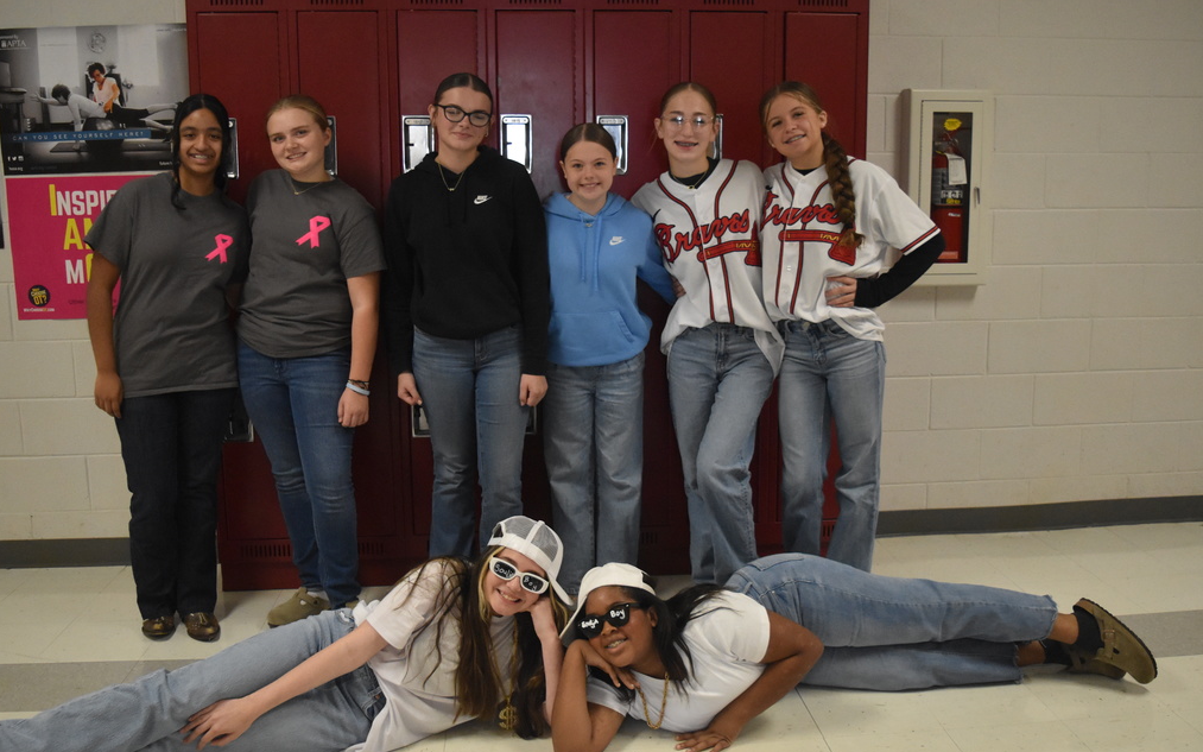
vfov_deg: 37.3
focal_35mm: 34
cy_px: 366
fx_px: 1115
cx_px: 604
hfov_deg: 56.7
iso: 3200
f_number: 3.8
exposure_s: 1/250
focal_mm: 22
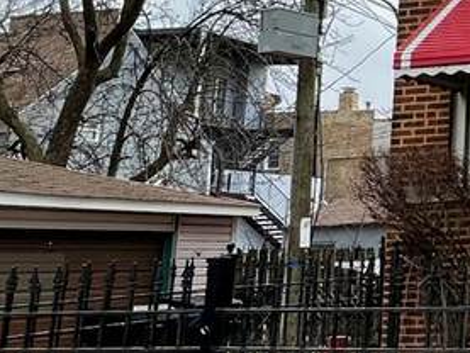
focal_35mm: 60
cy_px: 78
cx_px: 786
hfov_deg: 22.8
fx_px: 815
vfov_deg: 24.1
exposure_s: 1/143
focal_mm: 1.57
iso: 32
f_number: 1.8
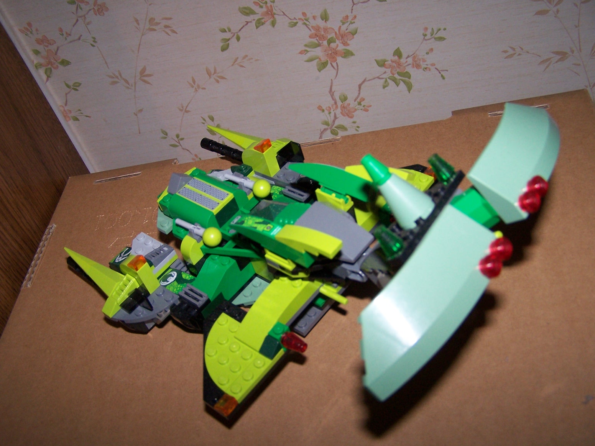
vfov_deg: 37.7
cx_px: 298
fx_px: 653
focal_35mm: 38
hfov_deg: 49.0
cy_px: 223
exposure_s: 1/60
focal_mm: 6.3
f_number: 2.8
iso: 140
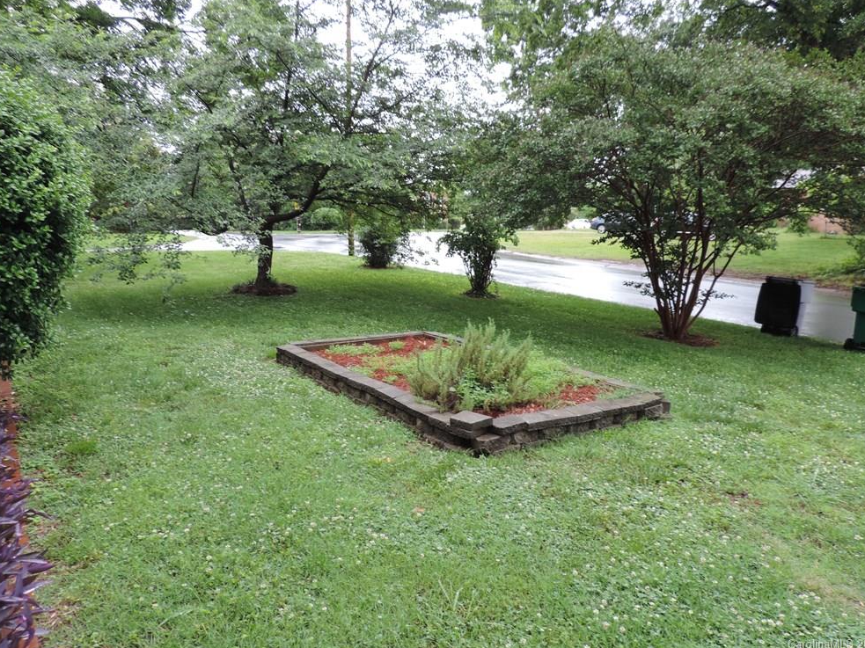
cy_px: 315
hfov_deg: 69.4
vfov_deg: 54.9
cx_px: 438
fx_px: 625
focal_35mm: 25
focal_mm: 4.3
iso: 80
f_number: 3
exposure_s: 1/50
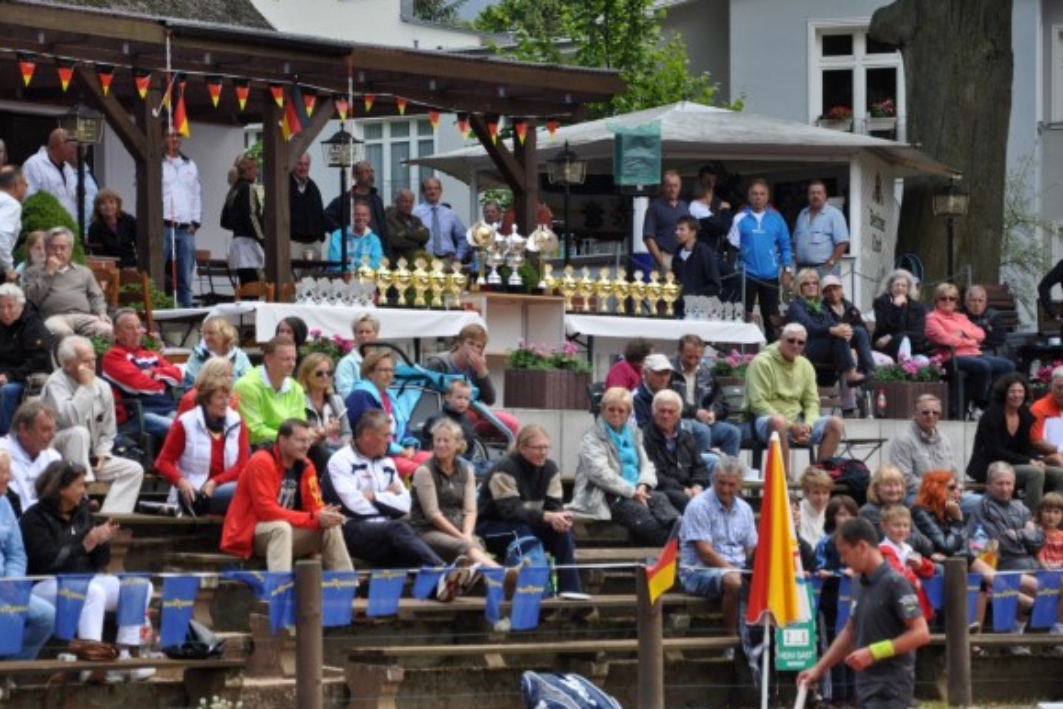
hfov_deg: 14.3
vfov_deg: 9.6
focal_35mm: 143
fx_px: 4222
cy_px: 349
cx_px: 514
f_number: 7.1
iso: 200
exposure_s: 1/200
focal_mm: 92
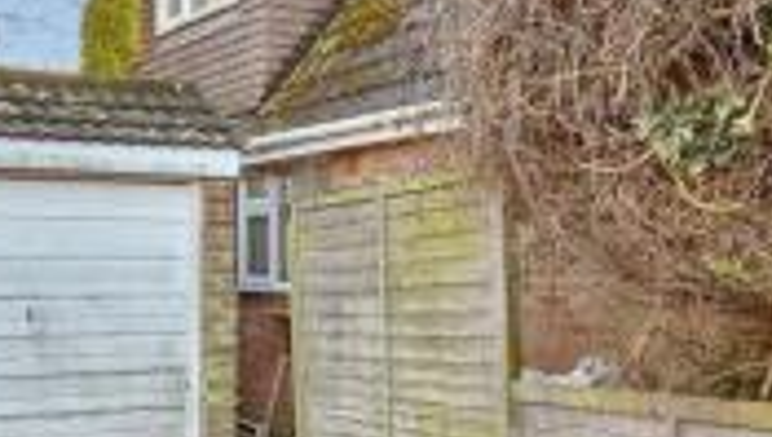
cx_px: 353
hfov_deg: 38.4
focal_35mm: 54
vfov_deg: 22.1
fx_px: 1107
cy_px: 324
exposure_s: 1/200
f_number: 6.3
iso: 400
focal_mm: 13
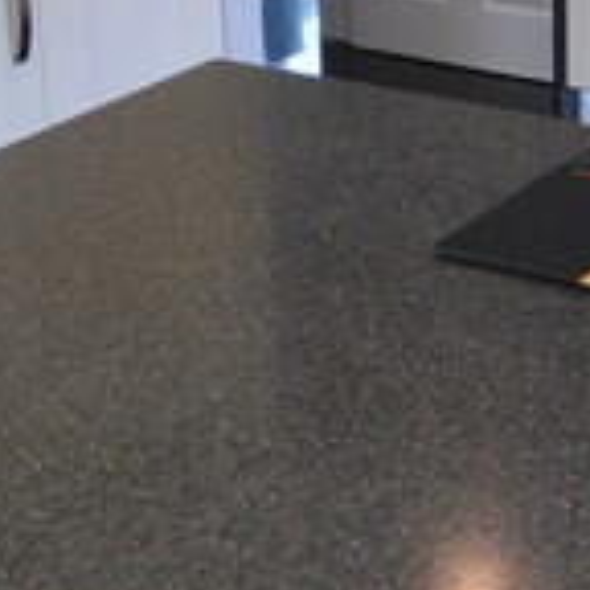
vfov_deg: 18.7
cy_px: 43
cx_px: 238
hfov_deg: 19.1
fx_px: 1755
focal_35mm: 91
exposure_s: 1/60
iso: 200
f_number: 4
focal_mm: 10
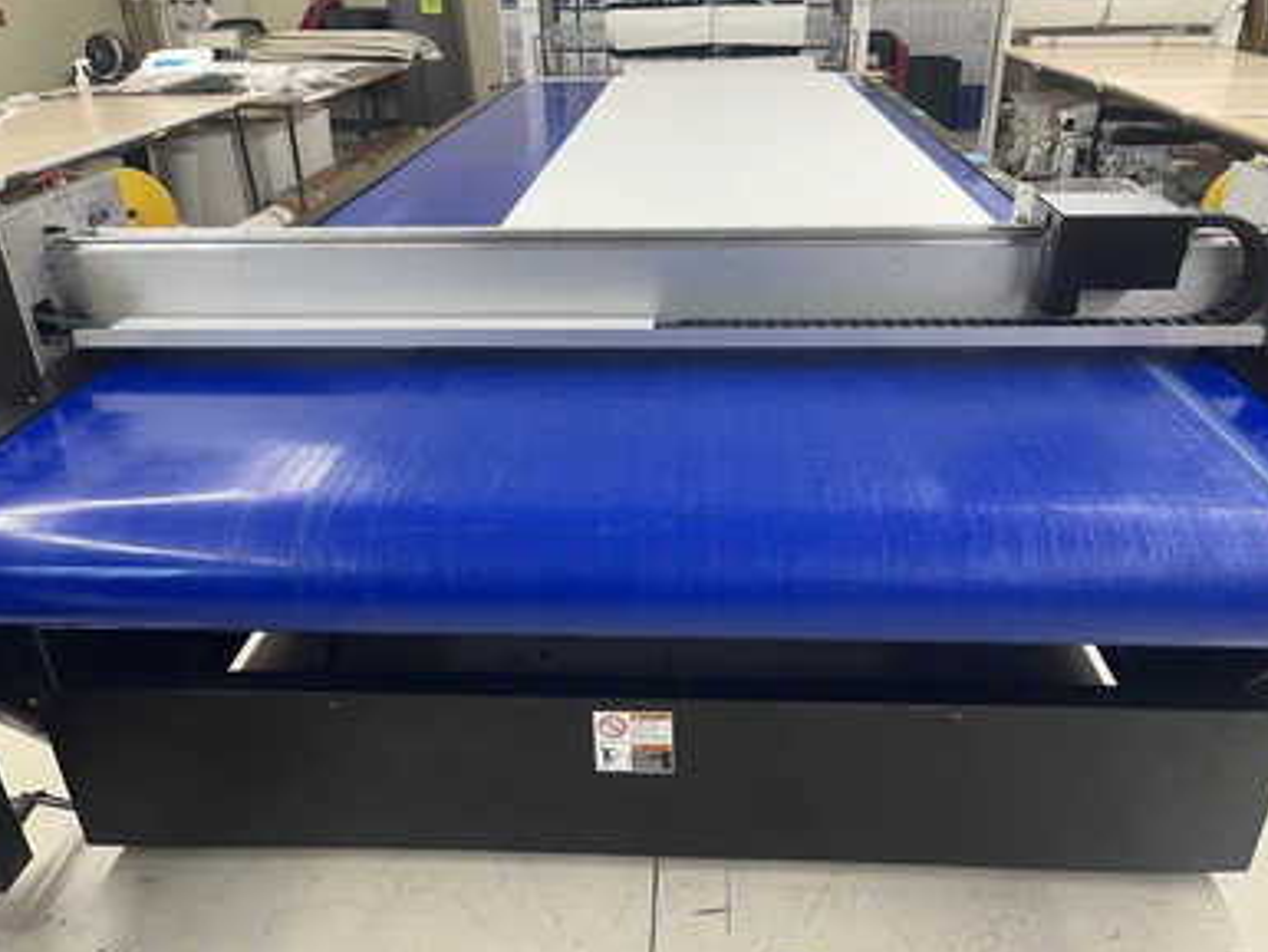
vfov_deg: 51.4
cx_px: 646
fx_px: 989
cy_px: 481
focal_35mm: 27
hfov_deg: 65.3
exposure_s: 1/60
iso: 200
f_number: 1.6
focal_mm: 5.1
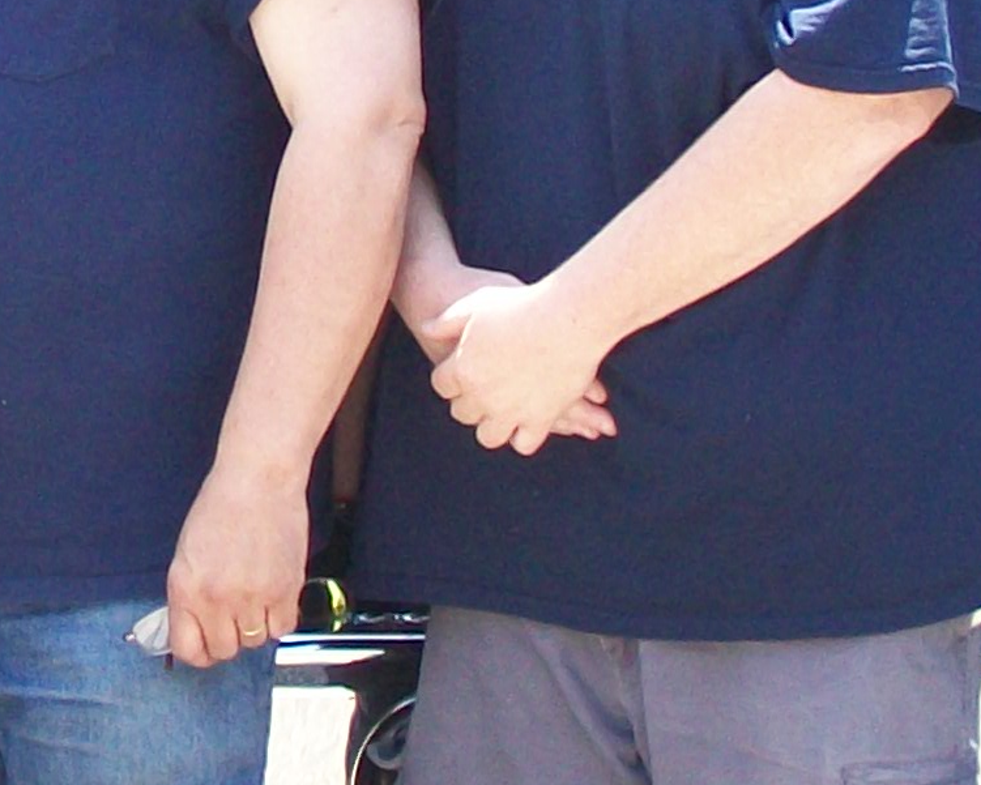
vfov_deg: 4.9
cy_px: -294
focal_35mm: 316
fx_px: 9176
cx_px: -495
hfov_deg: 6.1
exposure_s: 1/100
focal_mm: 11.6
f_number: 3.8
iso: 64
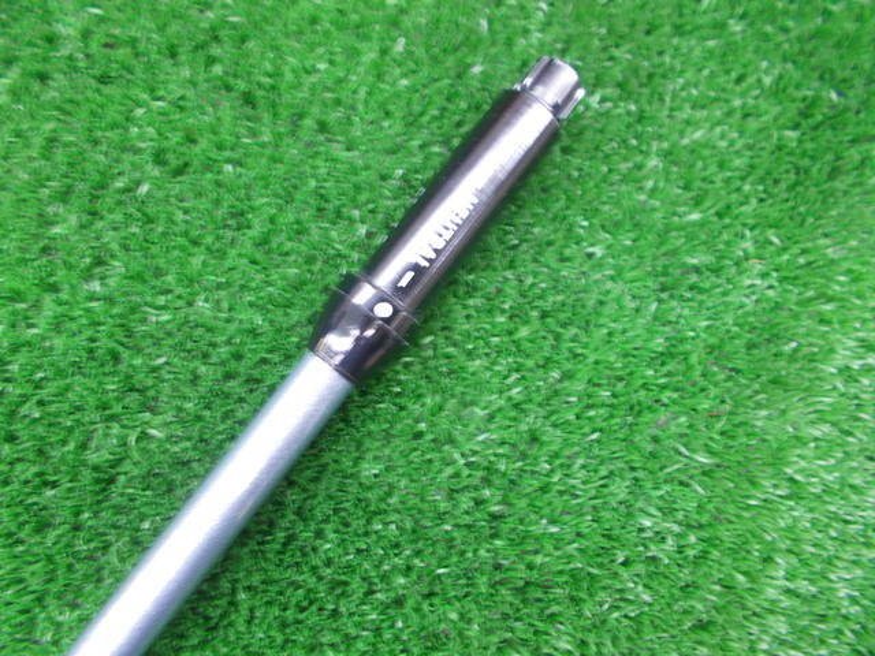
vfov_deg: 53.1
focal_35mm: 26
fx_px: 657
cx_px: 438
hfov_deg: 67.3
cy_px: 328
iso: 200
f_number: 3.2
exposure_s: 1/5
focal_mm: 4.6
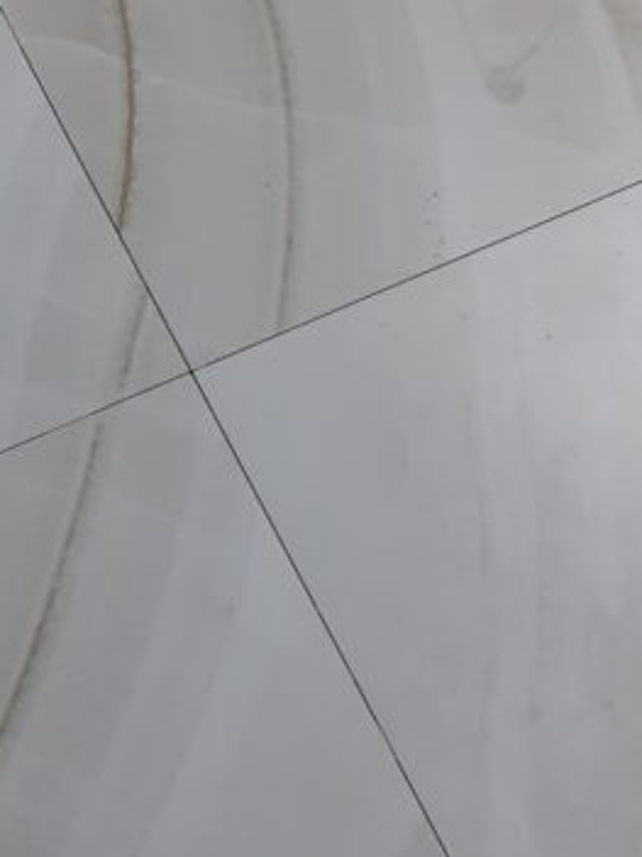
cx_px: -168
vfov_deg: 26.6
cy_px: 303
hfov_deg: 18.8
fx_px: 1806
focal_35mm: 73
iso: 200
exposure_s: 1/50
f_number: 2
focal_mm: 4.6
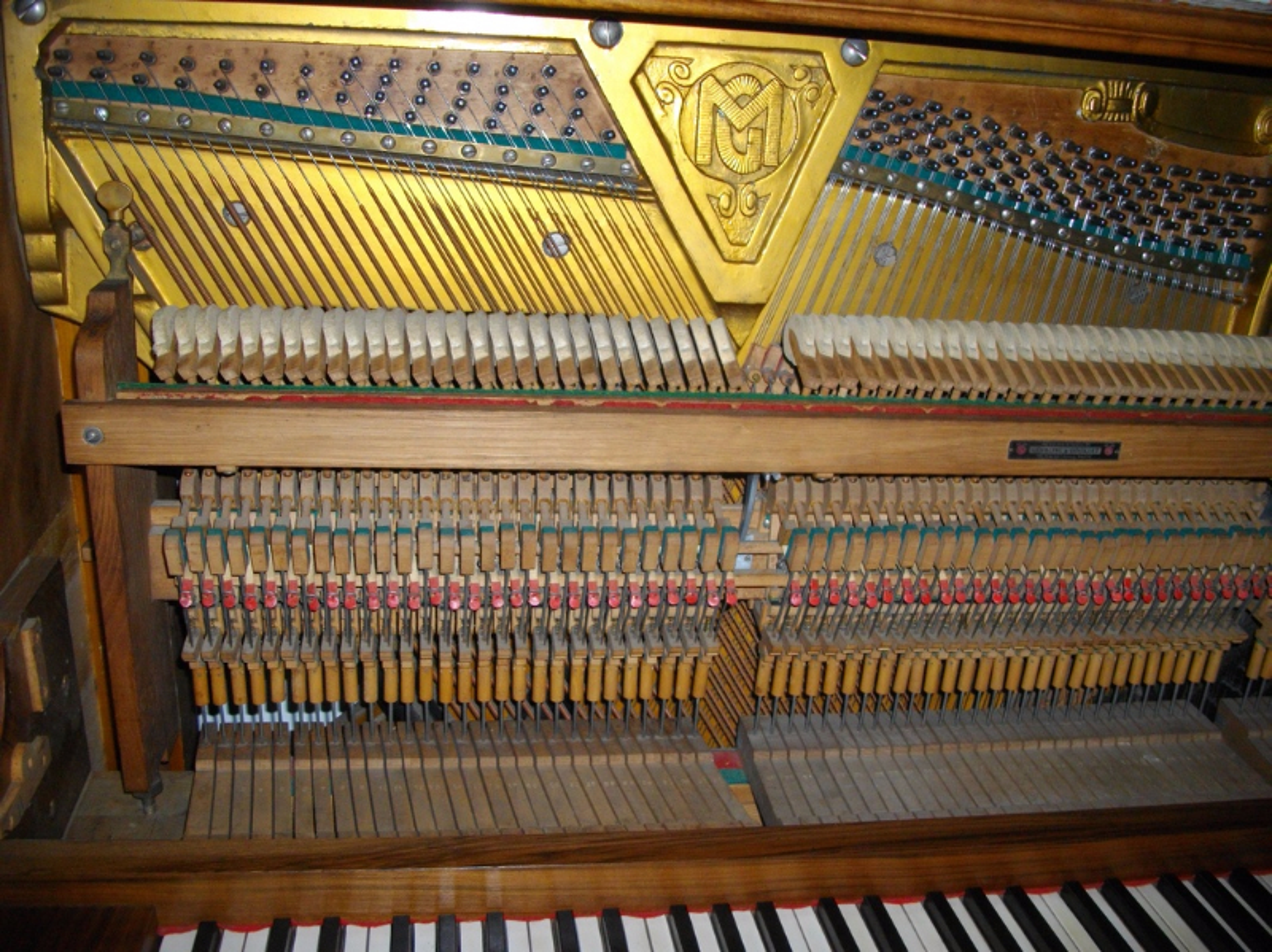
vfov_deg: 45.4
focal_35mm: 31
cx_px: 636
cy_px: 476
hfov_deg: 58.4
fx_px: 1138
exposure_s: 1/50
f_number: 2.9
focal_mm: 5.7
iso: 200
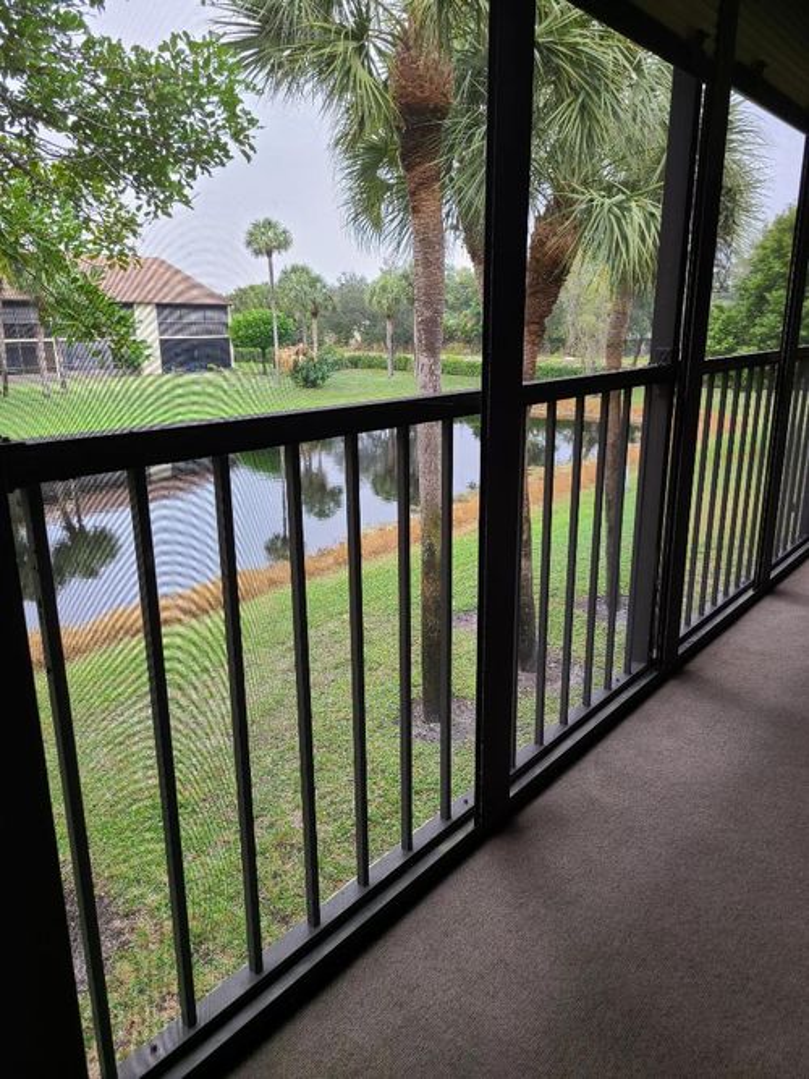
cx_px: 404
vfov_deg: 67.3
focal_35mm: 26
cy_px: 540
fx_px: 810
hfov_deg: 53.0
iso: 40
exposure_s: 1/151
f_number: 1.8
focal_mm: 5.4
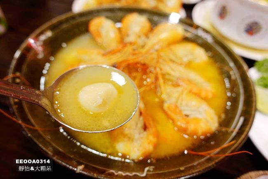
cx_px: 134
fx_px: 186
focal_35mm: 25
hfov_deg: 71.5
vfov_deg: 51.3
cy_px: 90
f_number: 2.5
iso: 800
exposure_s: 1/25
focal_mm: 9.2
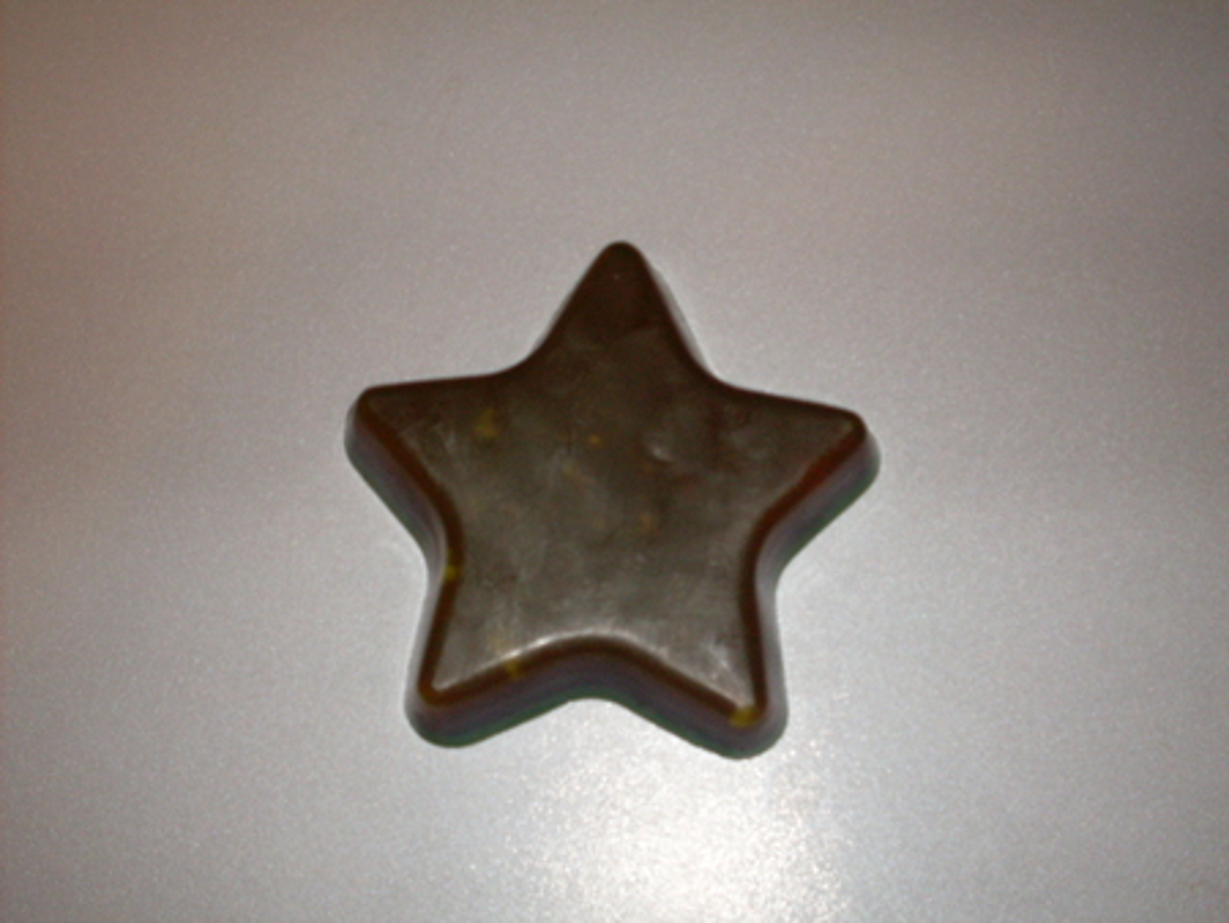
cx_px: 614
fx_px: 1741
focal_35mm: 49
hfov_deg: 38.9
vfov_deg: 29.7
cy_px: 462
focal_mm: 8.1
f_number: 3.1
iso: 100
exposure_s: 1/45
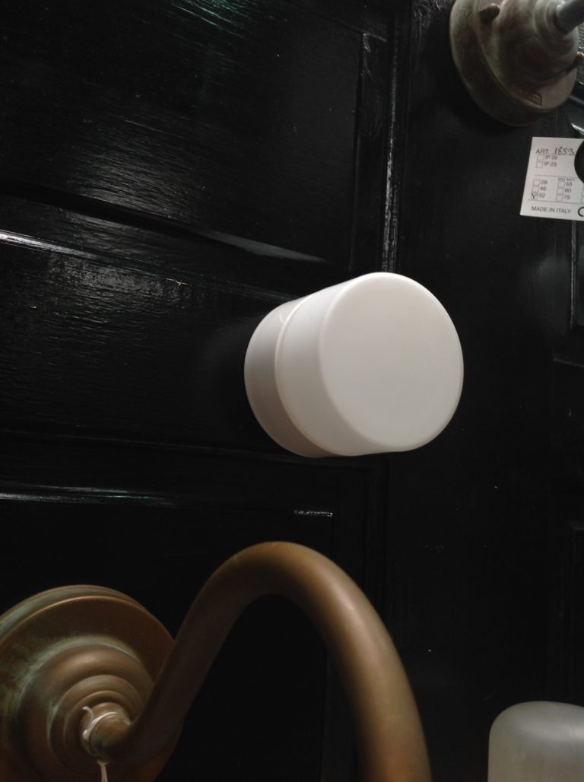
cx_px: 292
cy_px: 391
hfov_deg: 40.6
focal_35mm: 35
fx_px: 789
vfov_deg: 52.7
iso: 50
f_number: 2.4
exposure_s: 1/40
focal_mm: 4.28
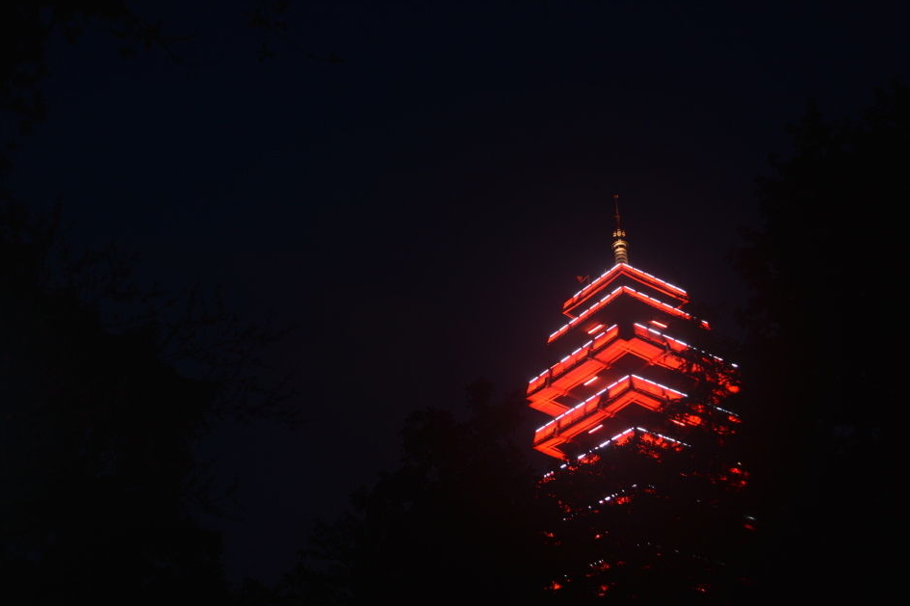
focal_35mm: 39
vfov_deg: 34.2
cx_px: 480
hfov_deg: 49.6
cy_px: 310
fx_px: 985
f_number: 4
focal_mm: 24
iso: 100
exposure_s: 1/6
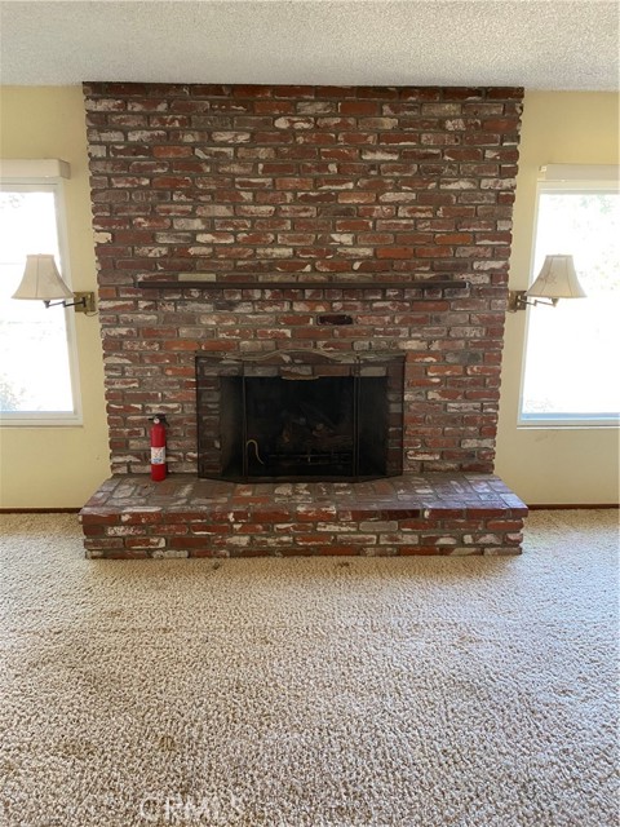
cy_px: 414
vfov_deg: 67.3
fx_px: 621
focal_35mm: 26
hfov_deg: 53.1
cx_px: 310
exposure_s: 1/60
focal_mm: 4.25
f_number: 1.8
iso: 250
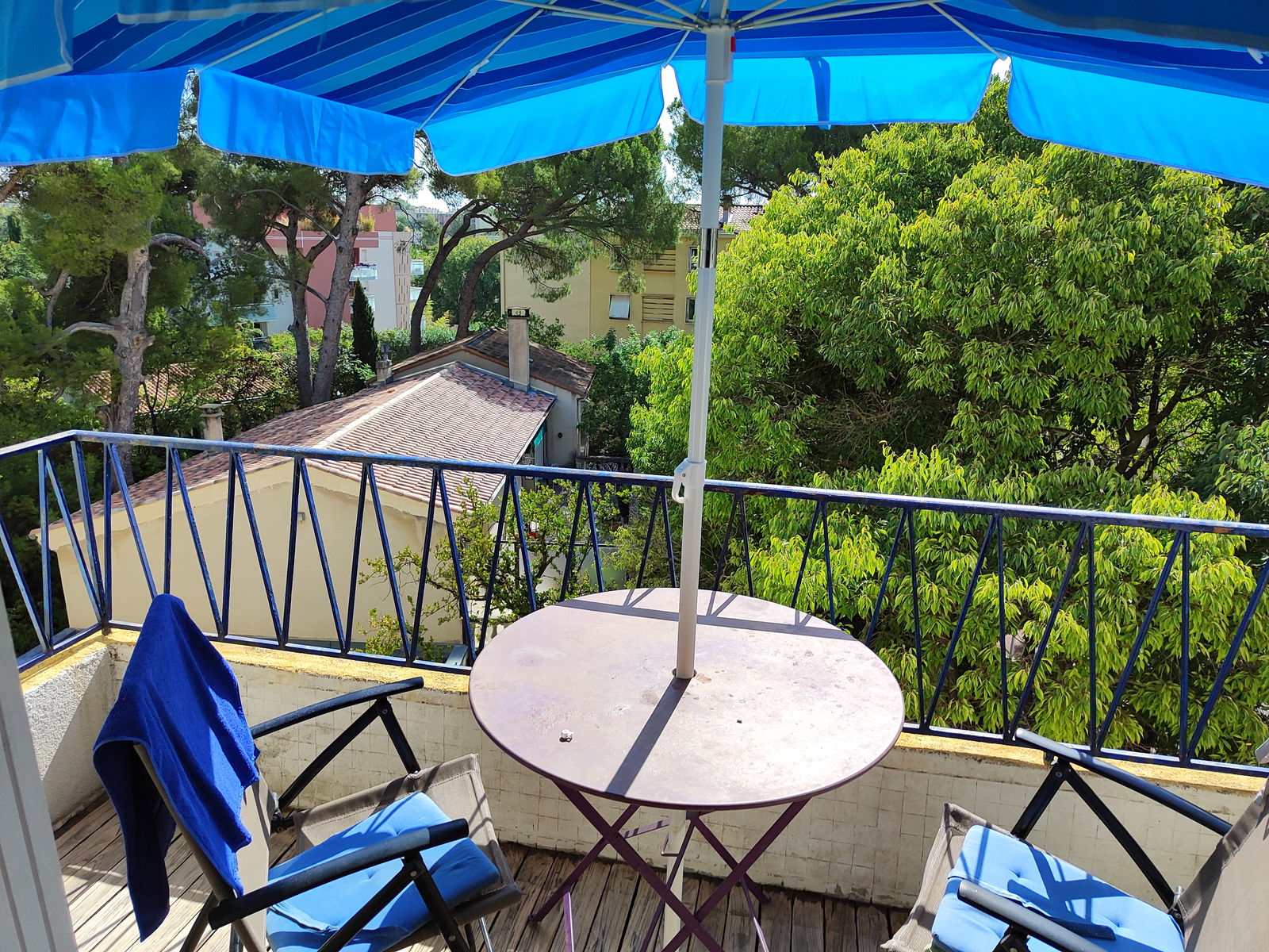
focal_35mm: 23
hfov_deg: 73.9
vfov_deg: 58.9
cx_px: 634
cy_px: 476
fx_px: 843
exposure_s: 1/469
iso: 50
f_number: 1.88
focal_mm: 5.59
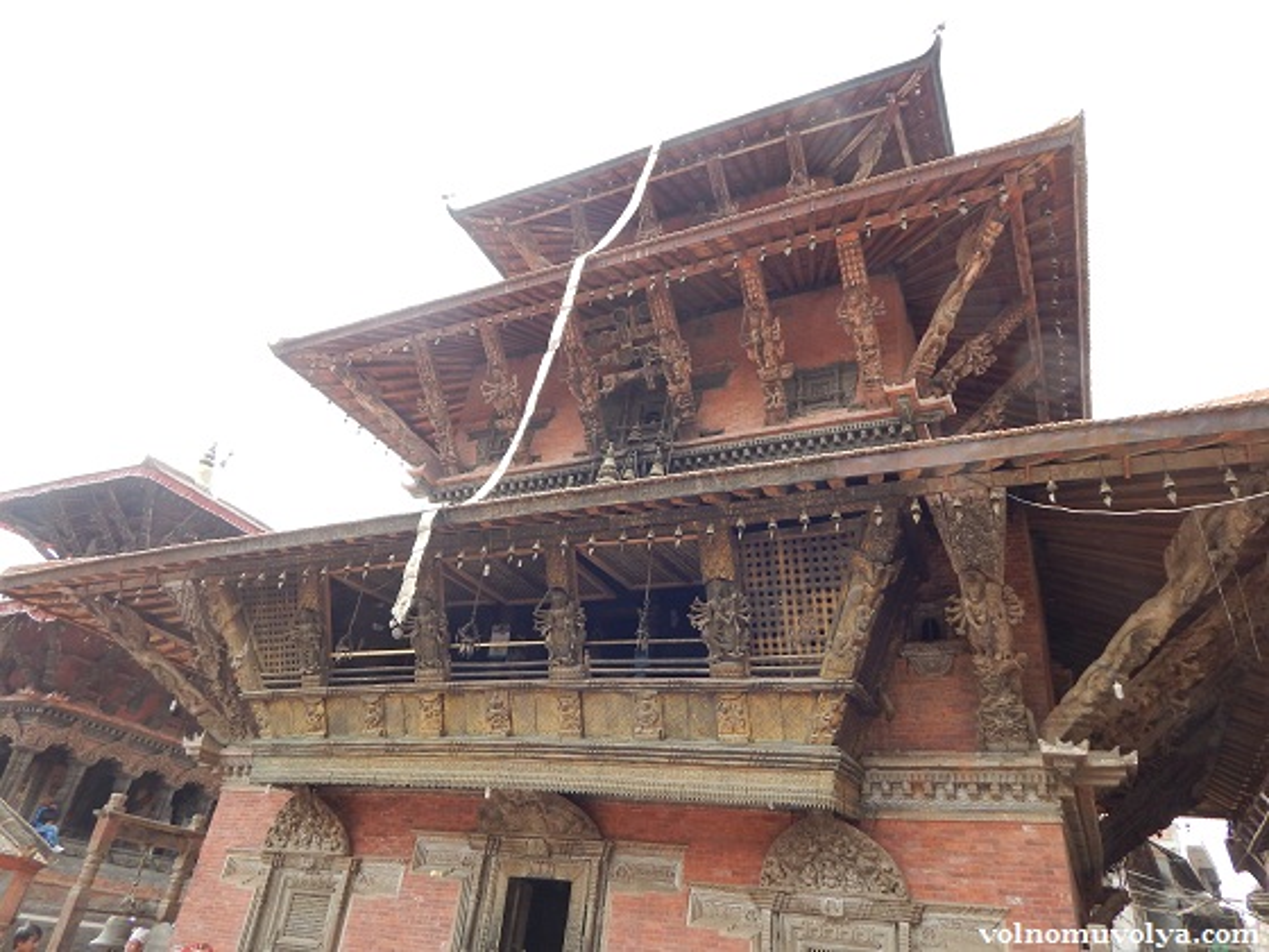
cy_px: 476
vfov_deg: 58.9
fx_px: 843
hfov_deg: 73.9
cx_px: 634
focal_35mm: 23
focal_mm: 4
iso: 125
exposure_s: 1/250
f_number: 3
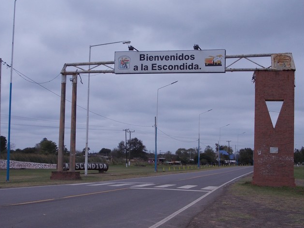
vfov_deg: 23.6
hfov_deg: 31.2
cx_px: 154
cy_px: 128
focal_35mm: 62
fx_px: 544
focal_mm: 7.2
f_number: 3.6
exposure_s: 1/320
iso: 80
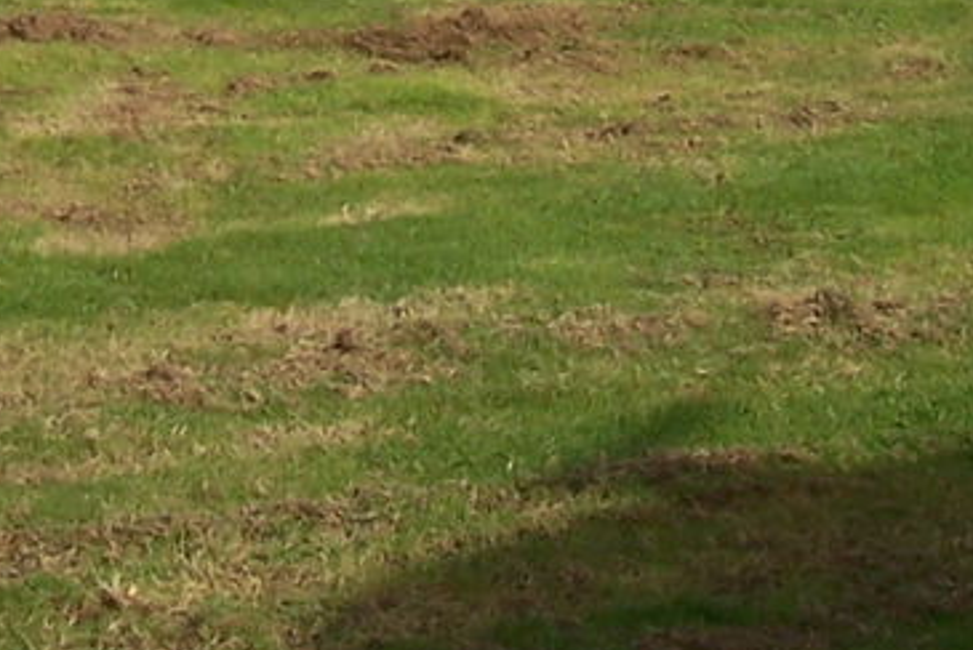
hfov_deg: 12.5
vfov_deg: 8.1
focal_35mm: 164
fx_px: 4436
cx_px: 427
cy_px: -525
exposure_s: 1/750
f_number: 4.8
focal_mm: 6
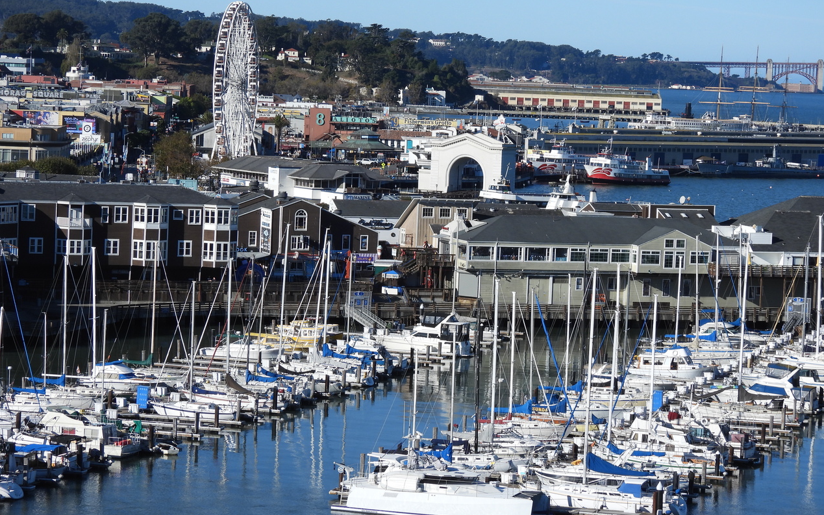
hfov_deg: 17.0
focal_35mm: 123
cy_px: 233
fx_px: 2762
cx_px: 409
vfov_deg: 10.6
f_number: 4
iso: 100
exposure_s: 1/1250
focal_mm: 20.5
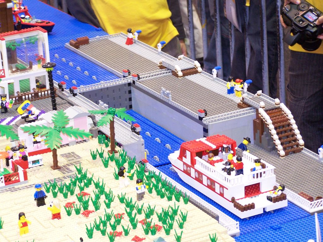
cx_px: 162
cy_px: 121
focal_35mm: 117
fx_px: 1092
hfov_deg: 16.8
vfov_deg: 12.7
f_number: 3.2
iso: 140
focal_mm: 19.4
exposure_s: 1/8
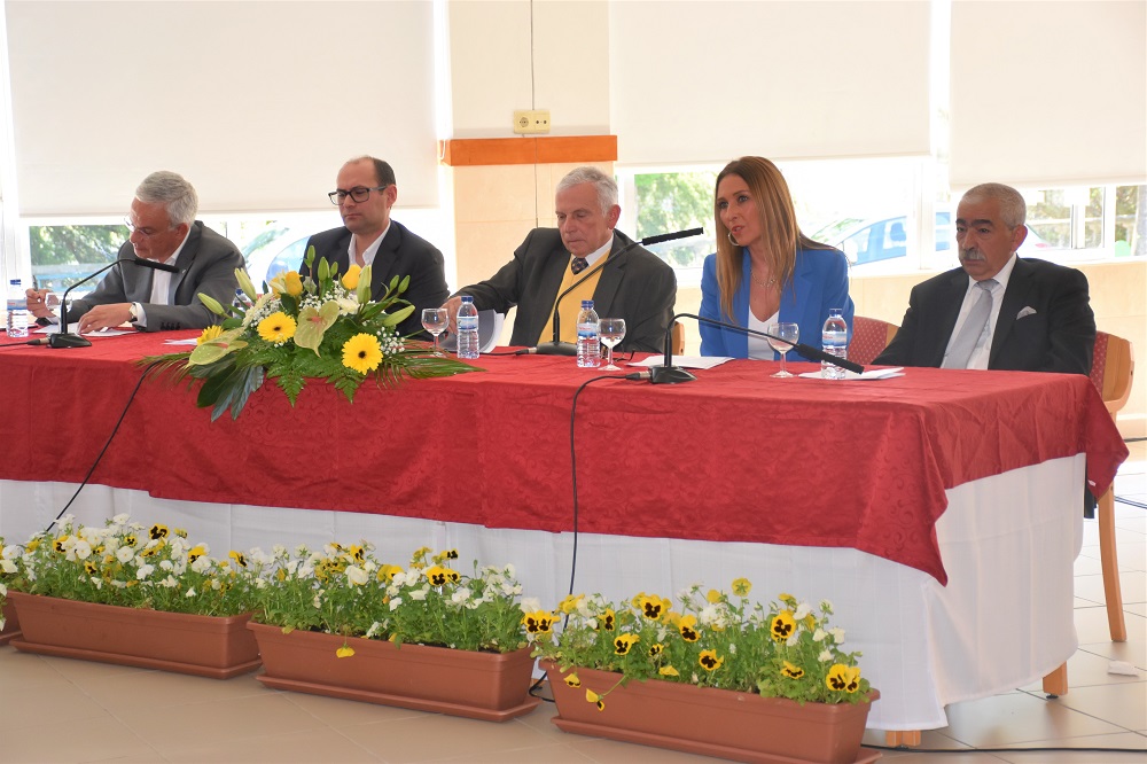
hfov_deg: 26.0
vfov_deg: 17.5
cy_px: 382
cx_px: 574
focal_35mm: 78
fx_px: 2484
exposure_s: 1/125
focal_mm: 52
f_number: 5.6
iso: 640
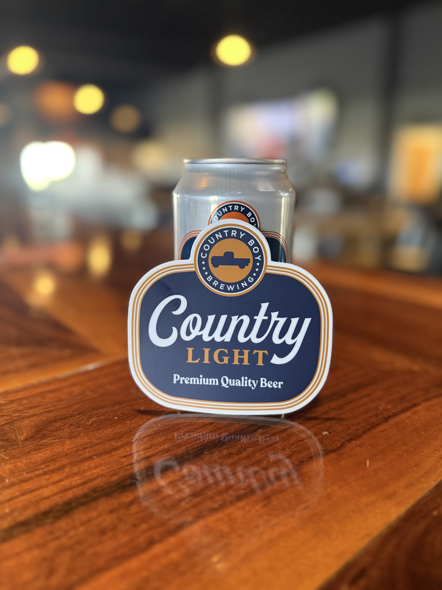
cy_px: 295
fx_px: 409
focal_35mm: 24
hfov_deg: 56.8
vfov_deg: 71.6
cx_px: 221
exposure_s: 1/60
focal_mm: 6.76
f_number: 1.78
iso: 640
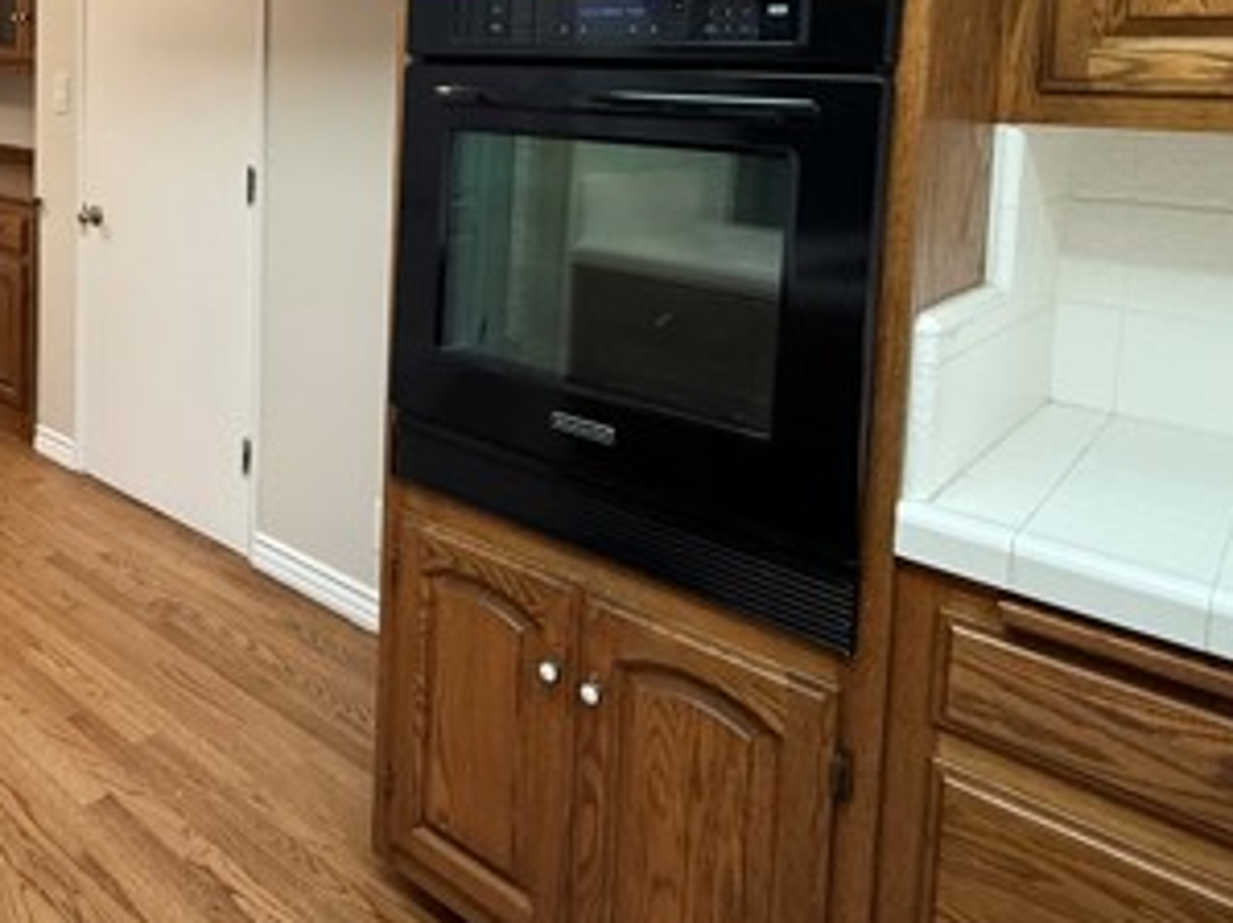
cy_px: 144
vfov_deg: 43.8
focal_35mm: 30
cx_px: 280
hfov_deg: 56.4
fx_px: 1068
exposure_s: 1/60
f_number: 2.2
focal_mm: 2.22
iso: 400
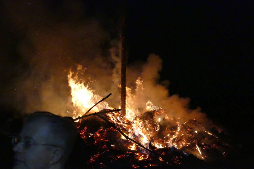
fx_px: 579
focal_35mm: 82
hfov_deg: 24.8
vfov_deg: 16.7
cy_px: 84
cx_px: 127
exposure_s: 1/250
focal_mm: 29.94
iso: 6400
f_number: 5
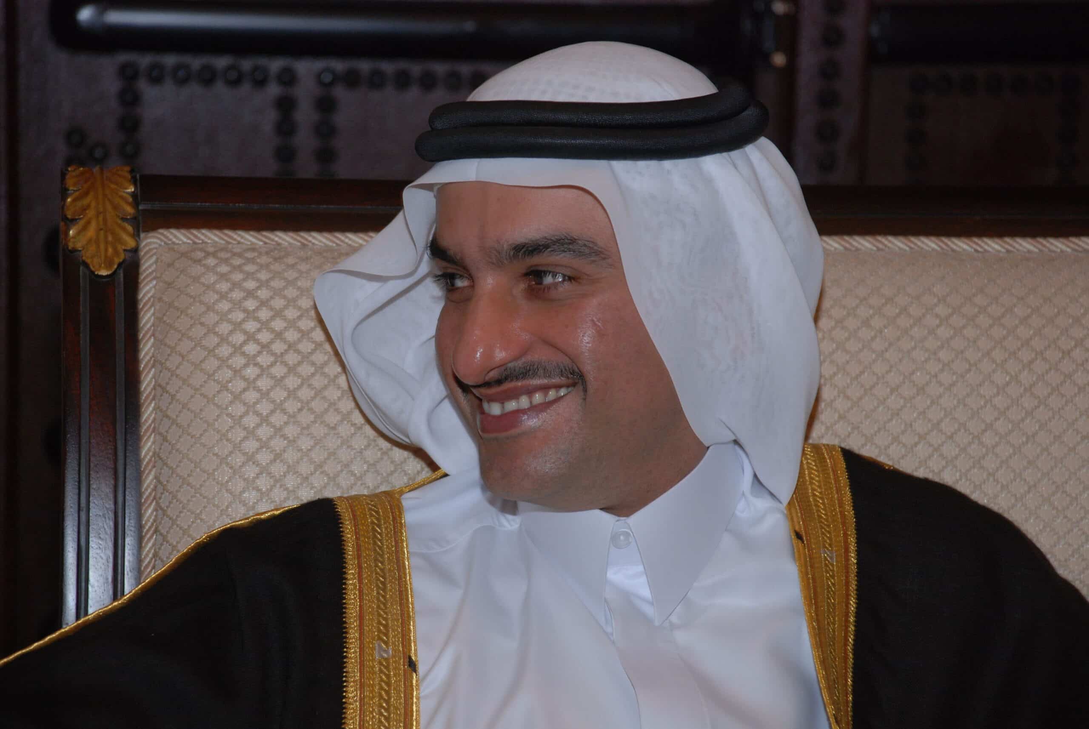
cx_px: 544
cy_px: 364
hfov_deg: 14.4
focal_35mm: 142
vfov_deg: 9.7
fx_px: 4316
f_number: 5.6
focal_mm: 95
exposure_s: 1/60
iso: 400
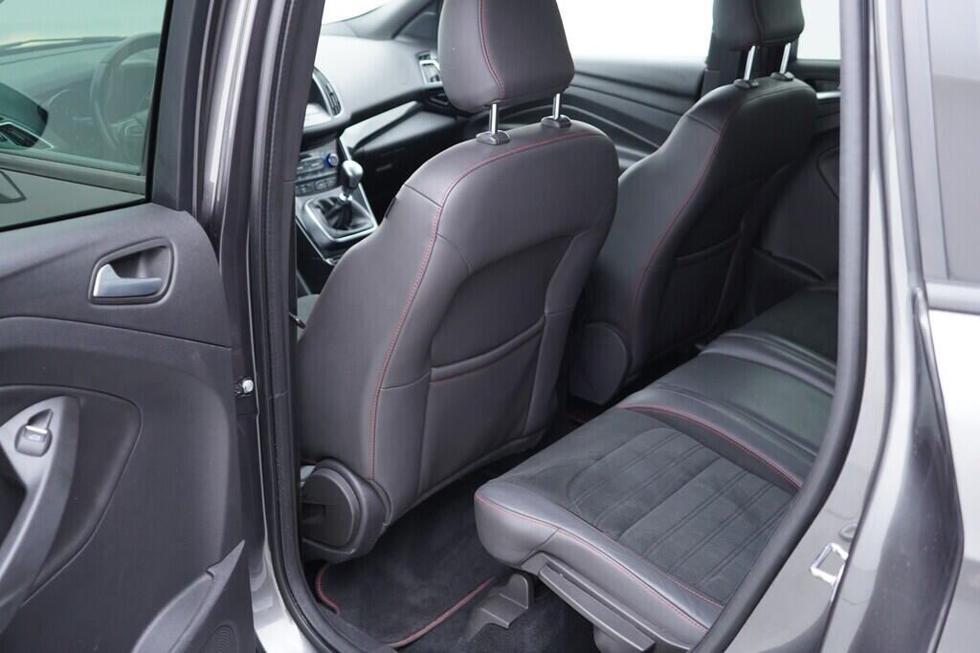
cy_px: 326
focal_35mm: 36
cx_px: 490
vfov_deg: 36.9
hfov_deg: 53.1
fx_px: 980
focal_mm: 24
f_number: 2.8
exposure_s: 1/40
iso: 400
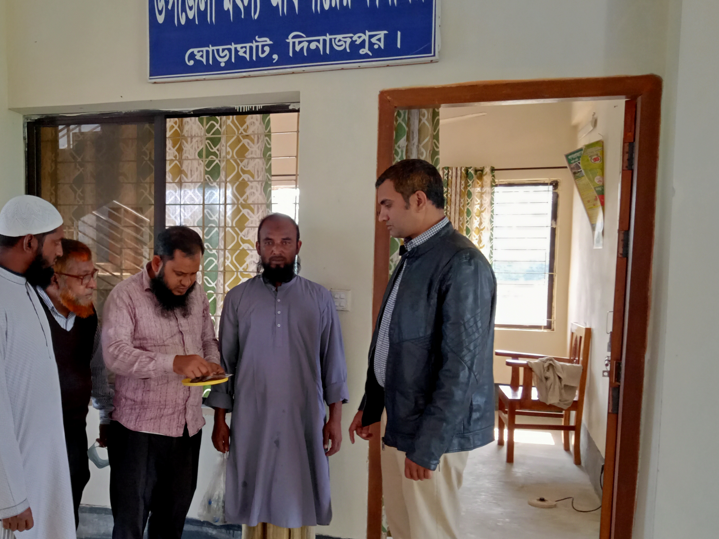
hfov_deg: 42.9
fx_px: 893
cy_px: 330
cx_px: 210
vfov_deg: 33.5
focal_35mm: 43
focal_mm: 3.37
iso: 419
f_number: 2.2
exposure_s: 1/50
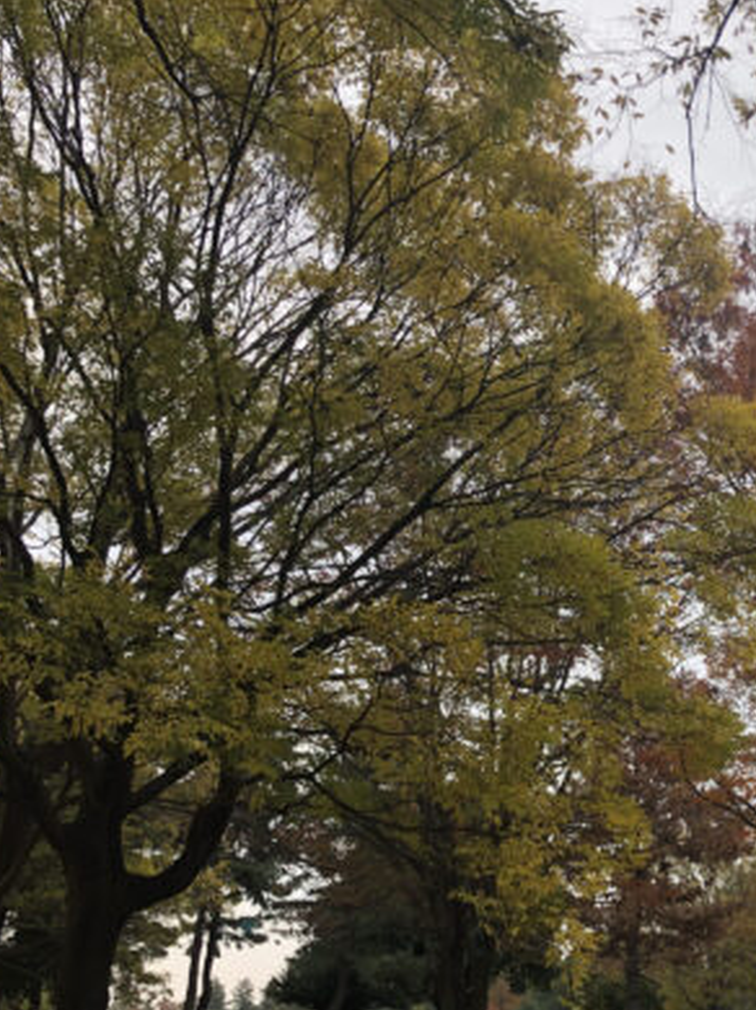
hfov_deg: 29.9
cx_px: 707
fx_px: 1341
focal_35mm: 46
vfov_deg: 41.2
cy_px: 575
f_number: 1.8
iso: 20
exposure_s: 1/1091
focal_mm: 3.99
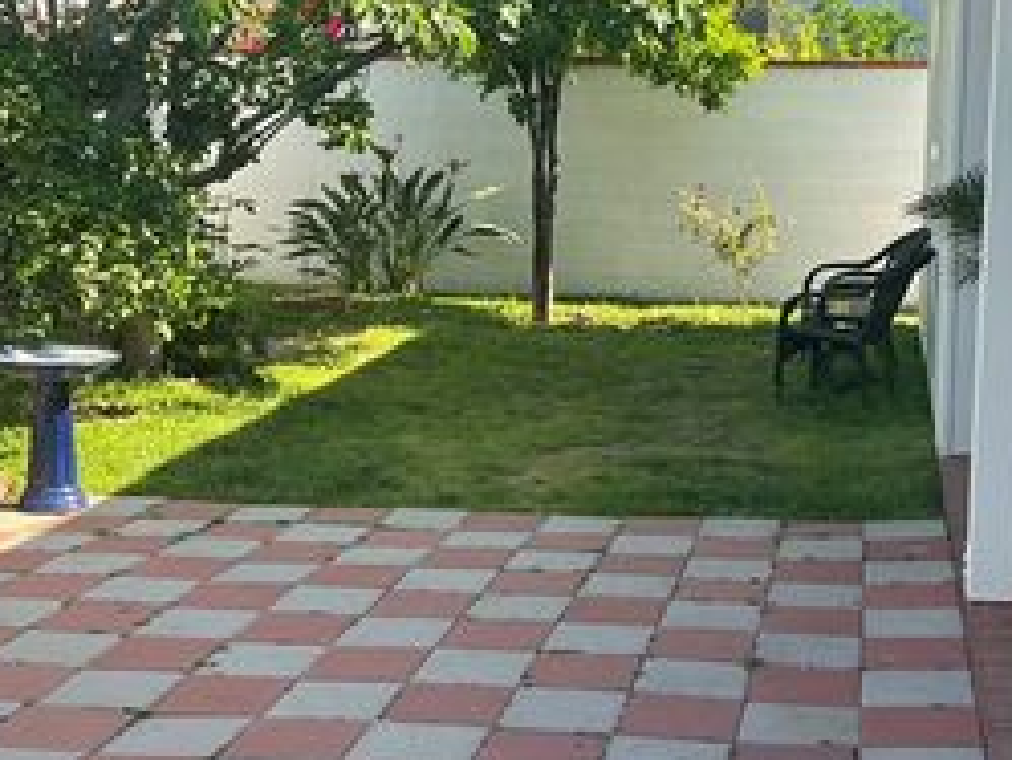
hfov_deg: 31.0
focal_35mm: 62
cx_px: 638
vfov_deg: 23.7
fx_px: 1813
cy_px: 372
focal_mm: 5.7
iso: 50
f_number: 1.5
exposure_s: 1/887
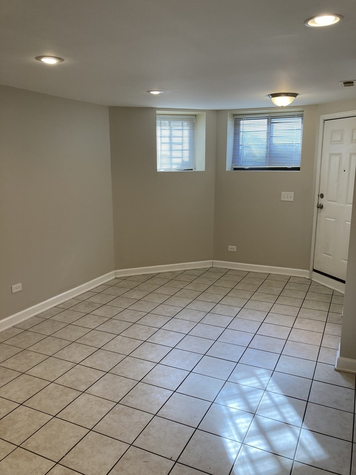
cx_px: 178
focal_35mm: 28
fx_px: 384
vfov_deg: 63.4
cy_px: 238
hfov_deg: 49.7
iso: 40
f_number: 1.8
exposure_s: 1/60
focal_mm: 3.99
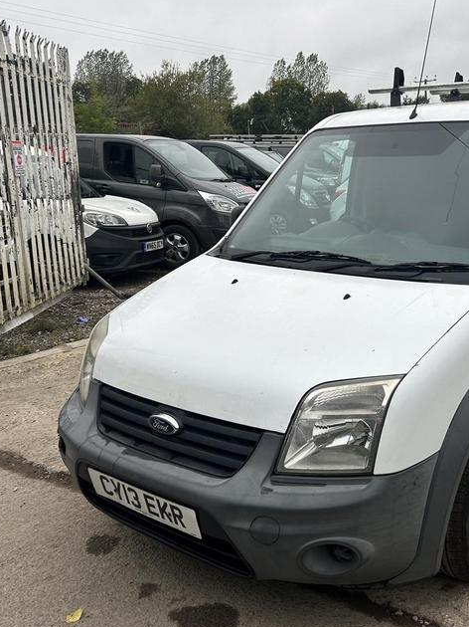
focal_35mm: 37
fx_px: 669
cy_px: 314
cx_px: 351
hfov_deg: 37.7
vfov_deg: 50.2
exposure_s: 1/894
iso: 50
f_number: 1.5
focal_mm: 5.7
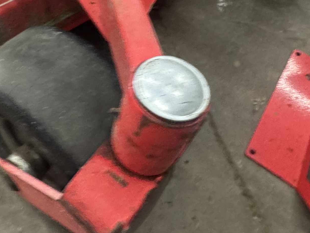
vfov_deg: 28.9
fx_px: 412
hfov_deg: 38.4
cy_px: -14
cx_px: 30
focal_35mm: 46
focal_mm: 2.22
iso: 500
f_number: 2.2
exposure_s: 1/60
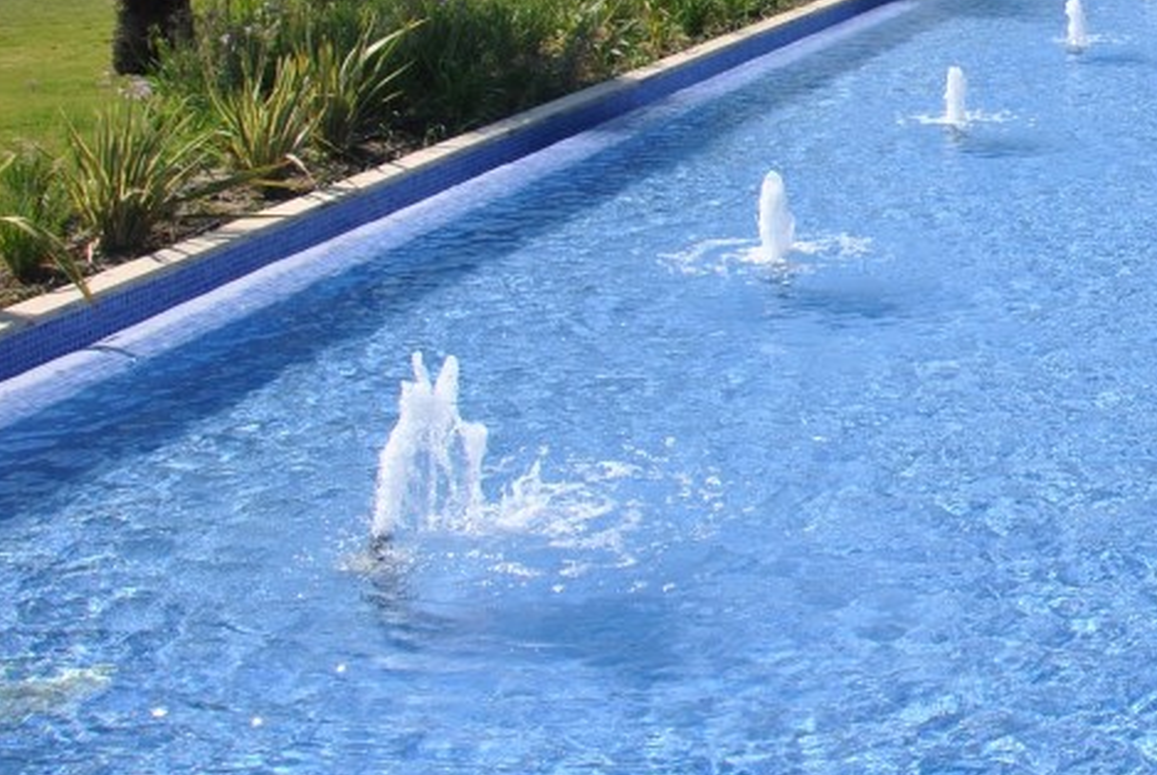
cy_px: 197
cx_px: 1388
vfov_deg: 20.5
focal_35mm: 66
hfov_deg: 27.0
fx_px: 2124
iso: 100
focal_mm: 18
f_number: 9
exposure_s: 1/320
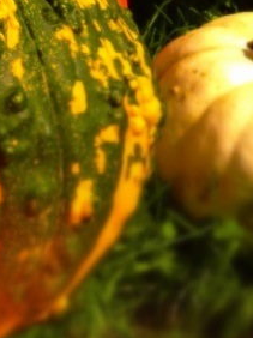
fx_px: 1298
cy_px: -235
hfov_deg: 11.1
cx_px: 217
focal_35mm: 133
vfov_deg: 13.6
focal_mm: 4.13
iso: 50
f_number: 2.4
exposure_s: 1/2584
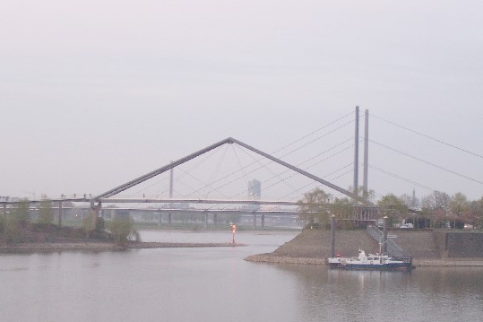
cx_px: 245
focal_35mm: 72
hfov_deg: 28.1
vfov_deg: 18.9
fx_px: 966
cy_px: 175
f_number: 4
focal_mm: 10.8
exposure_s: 1/15
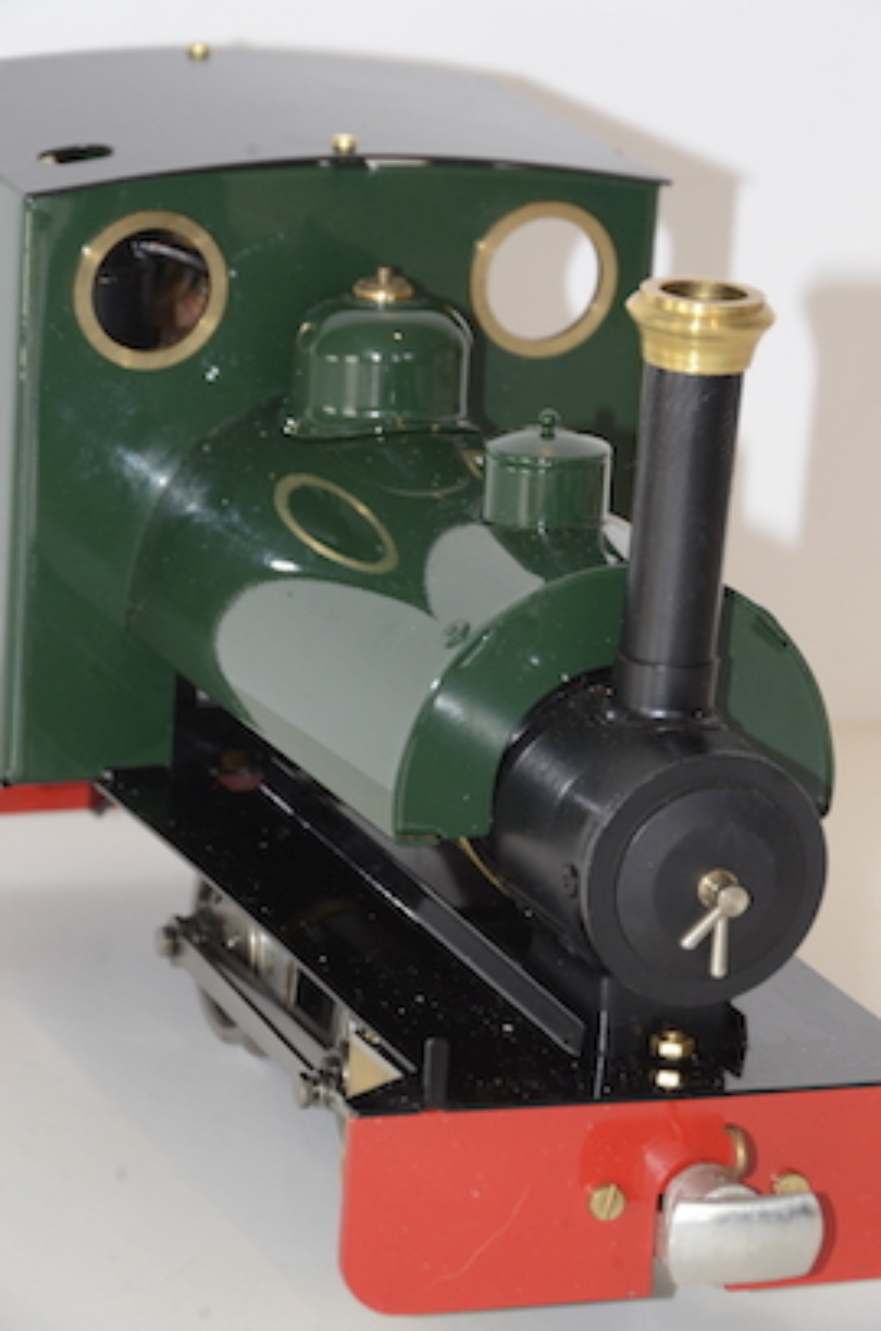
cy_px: 666
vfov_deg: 8.1
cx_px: 440
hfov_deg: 5.4
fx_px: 9408
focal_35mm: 255
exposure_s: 1/60
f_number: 13
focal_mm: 170
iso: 800
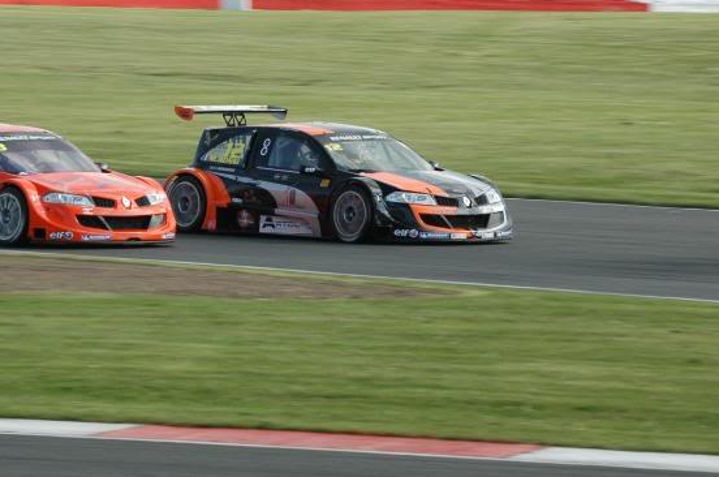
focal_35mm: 359
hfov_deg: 5.8
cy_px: 182
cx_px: 207
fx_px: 7152
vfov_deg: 3.8
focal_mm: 165
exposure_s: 1/200
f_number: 14
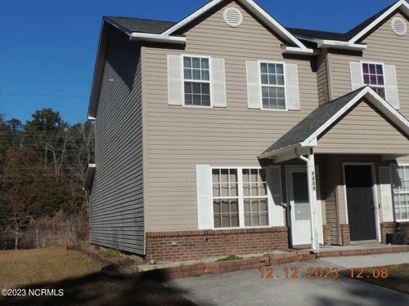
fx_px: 508
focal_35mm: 43
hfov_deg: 43.9
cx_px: 204
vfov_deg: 33.6
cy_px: 153
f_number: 4.8
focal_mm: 7.6
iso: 100
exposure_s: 1/1600
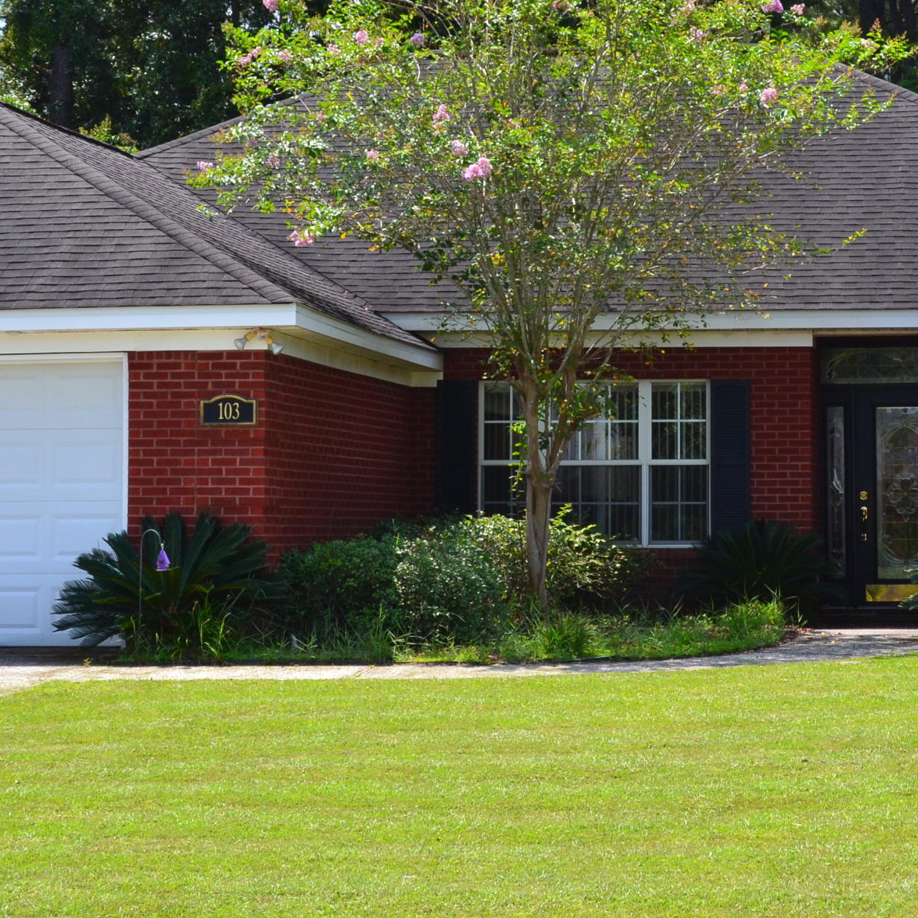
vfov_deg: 18.1
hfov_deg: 18.0
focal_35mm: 96
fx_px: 2881
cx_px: 688
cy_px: 302
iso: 400
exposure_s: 1/250
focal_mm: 31
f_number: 10
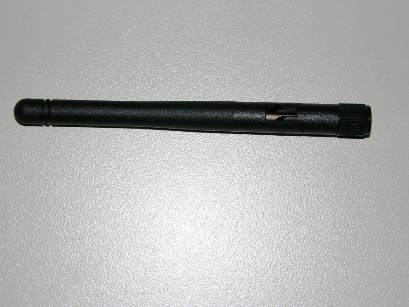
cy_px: 147
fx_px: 1016
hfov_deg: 22.8
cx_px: 192
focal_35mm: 86
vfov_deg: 17.2
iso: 50
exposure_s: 1/120
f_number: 4.3
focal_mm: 19.9
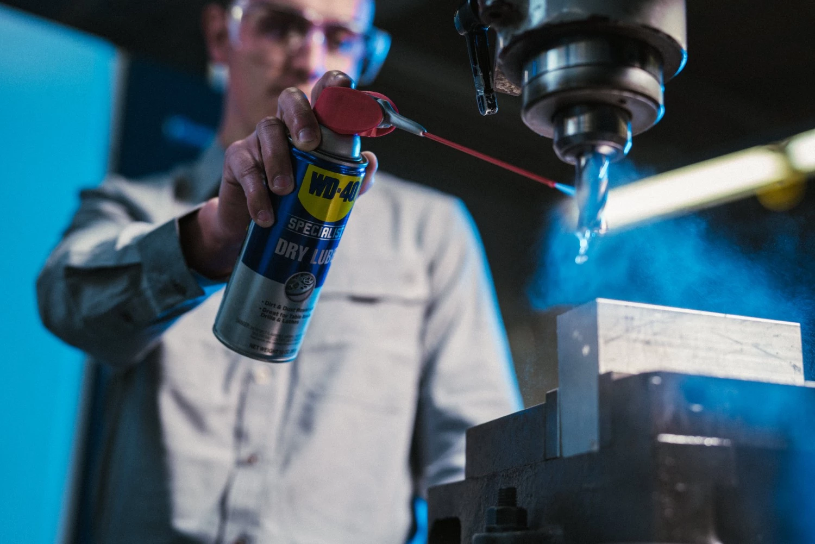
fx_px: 1132
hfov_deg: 39.6
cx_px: 408
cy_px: 272
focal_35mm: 50
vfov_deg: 27.0
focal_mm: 50
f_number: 2
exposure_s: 1/400
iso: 320
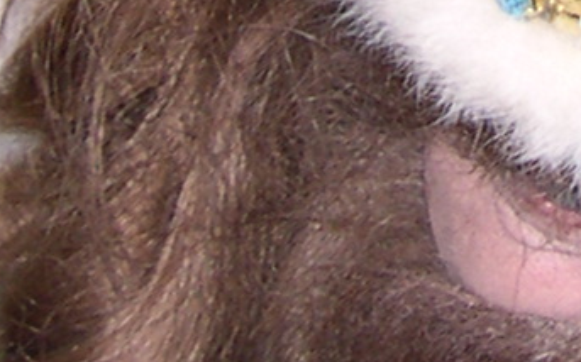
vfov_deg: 4.7
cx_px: 976
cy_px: -660
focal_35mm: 267
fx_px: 4226
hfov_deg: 7.7
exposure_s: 1/60
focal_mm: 8
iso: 100
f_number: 2.8
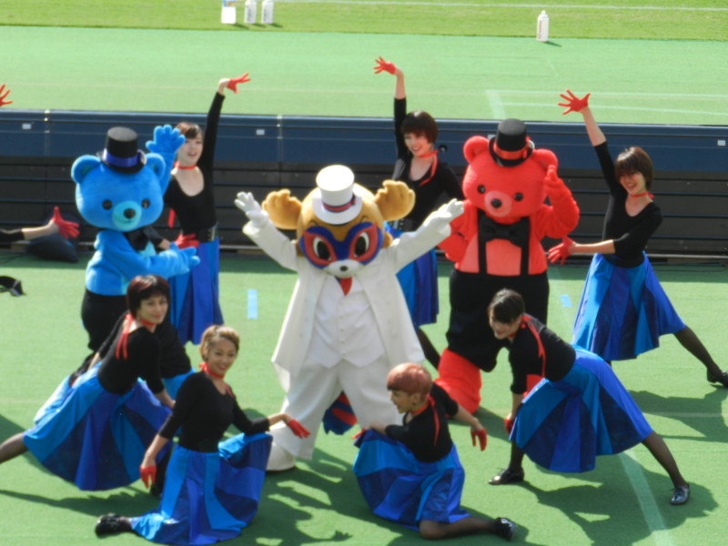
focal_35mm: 239
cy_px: 273
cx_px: 364
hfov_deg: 8.3
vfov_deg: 6.2
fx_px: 5026
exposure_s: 1/400
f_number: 5.1
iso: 160
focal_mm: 42.4
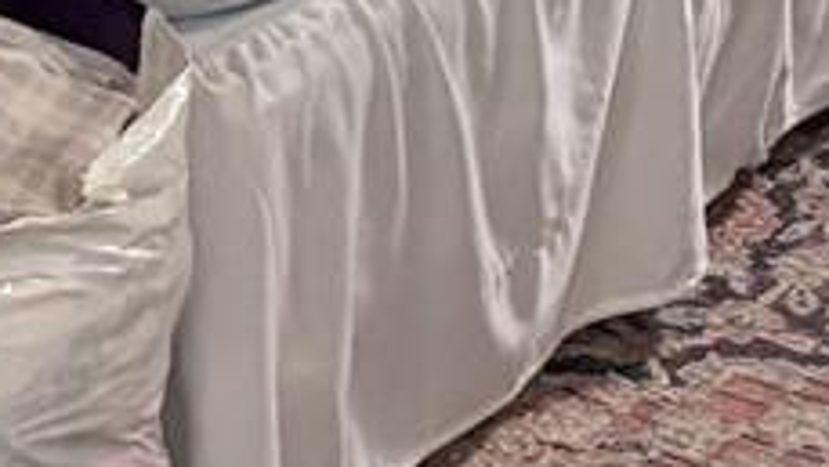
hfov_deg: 10.9
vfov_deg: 5.4
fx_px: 4354
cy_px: -1376
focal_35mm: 198
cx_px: 590
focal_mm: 5.96
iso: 250
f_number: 1.6
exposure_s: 1/60
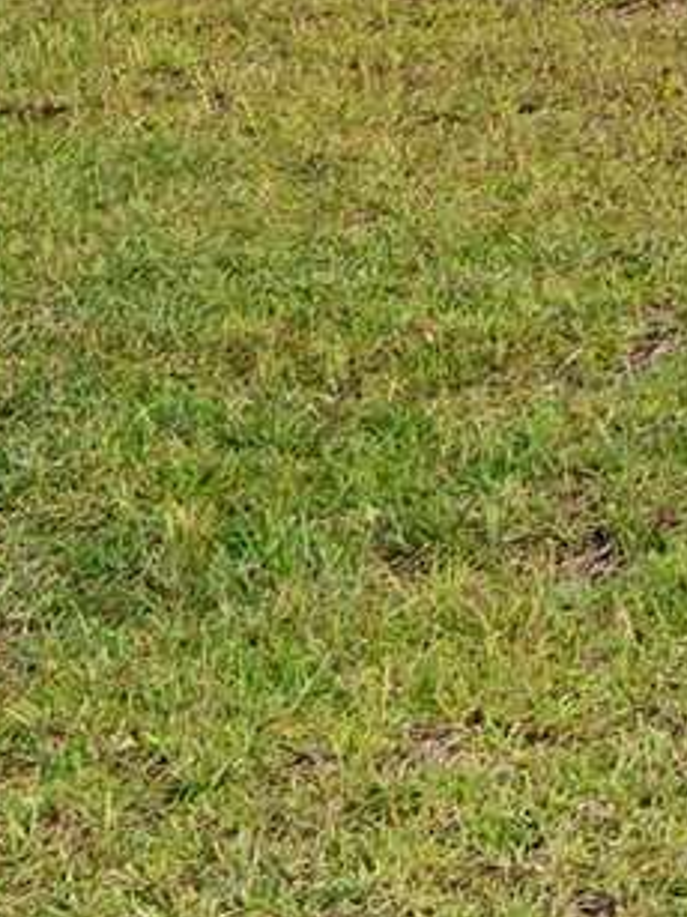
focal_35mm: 202
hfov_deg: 6.9
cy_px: -1320
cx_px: 1774
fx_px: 5349
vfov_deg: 8.8
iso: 250
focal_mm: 21
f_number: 8
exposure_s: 1/1000
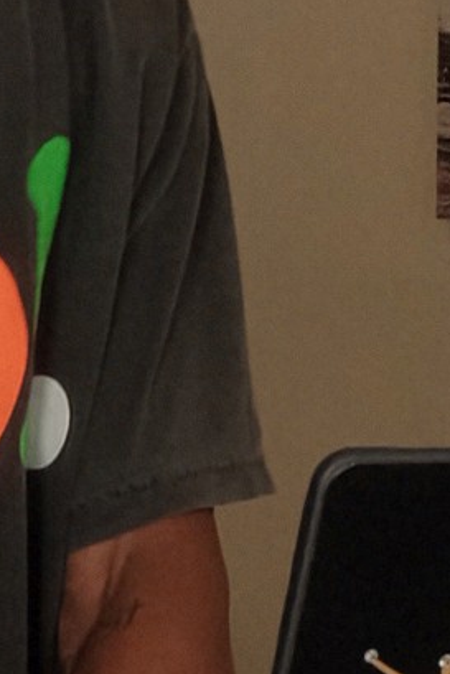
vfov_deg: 11.5
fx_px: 3334
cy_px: 161
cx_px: 92
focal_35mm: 178
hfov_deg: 7.7
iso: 2000
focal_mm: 27.5
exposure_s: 1/60
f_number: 18
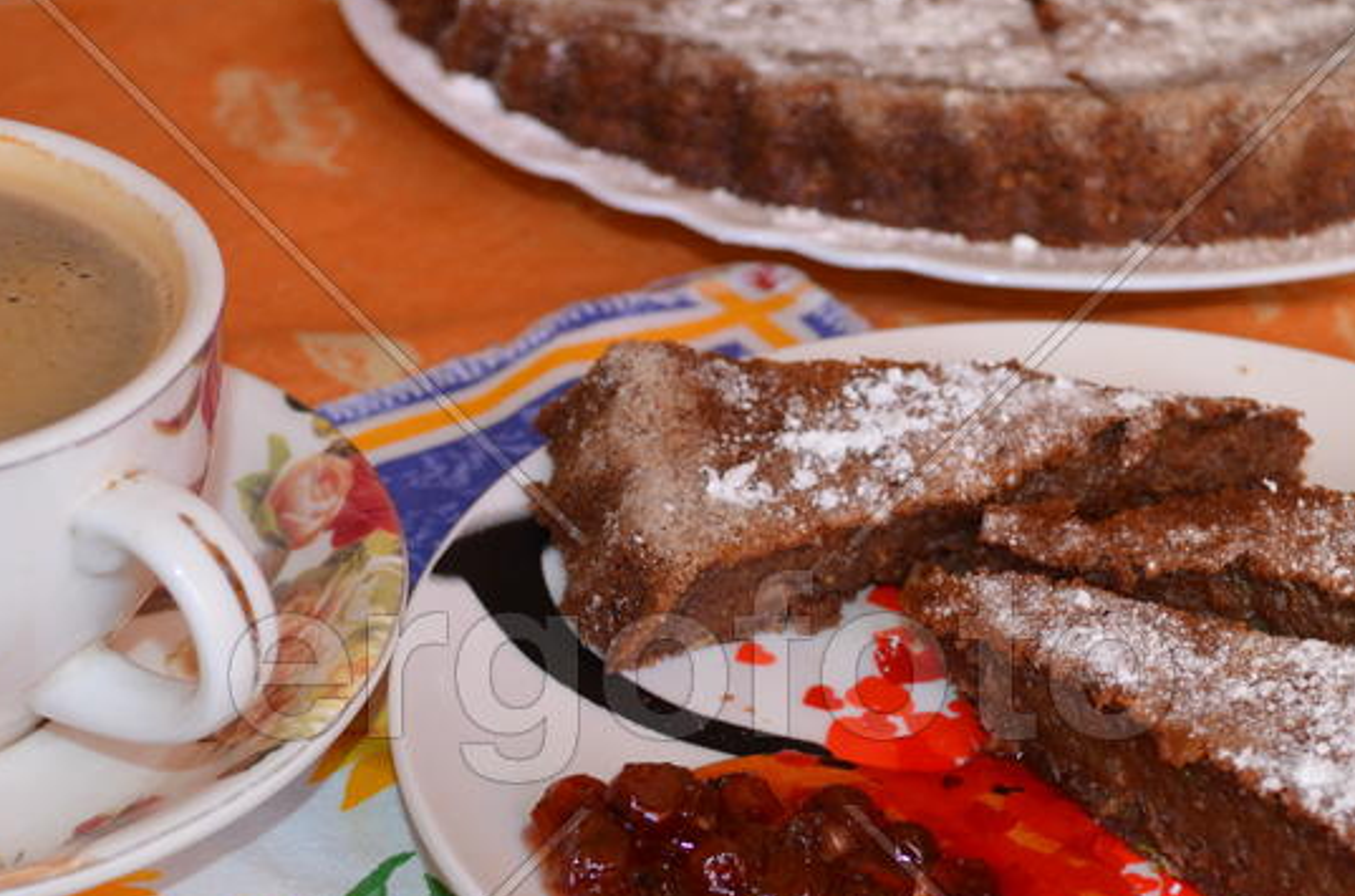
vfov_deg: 14.6
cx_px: 717
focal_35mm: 93
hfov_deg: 22.0
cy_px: 676
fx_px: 3491
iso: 1100
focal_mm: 38
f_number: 5
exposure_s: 1/60
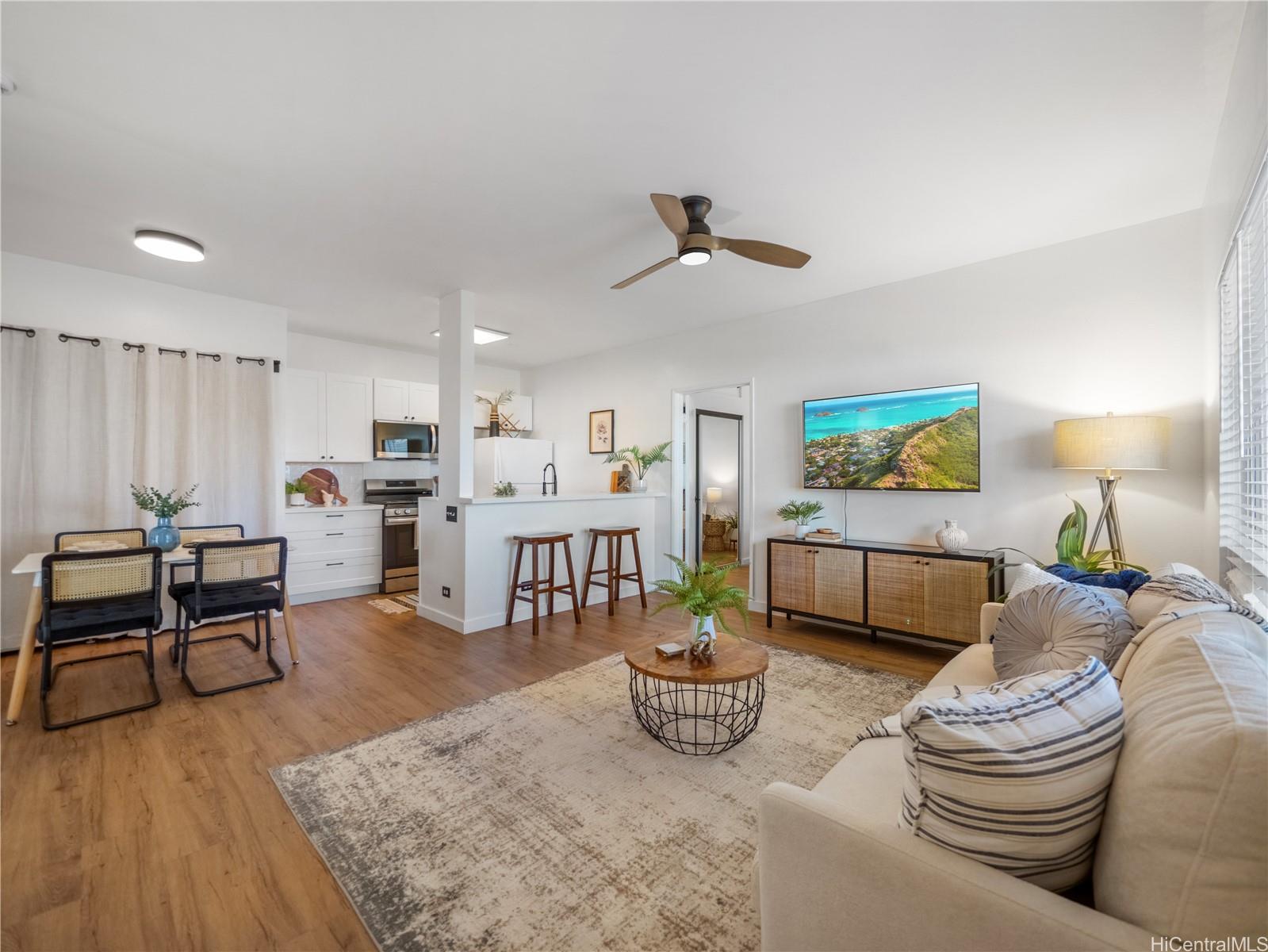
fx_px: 513
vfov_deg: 85.7
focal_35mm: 14
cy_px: 476
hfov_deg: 102.1
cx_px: 634
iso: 320
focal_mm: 7
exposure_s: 1/250
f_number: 4
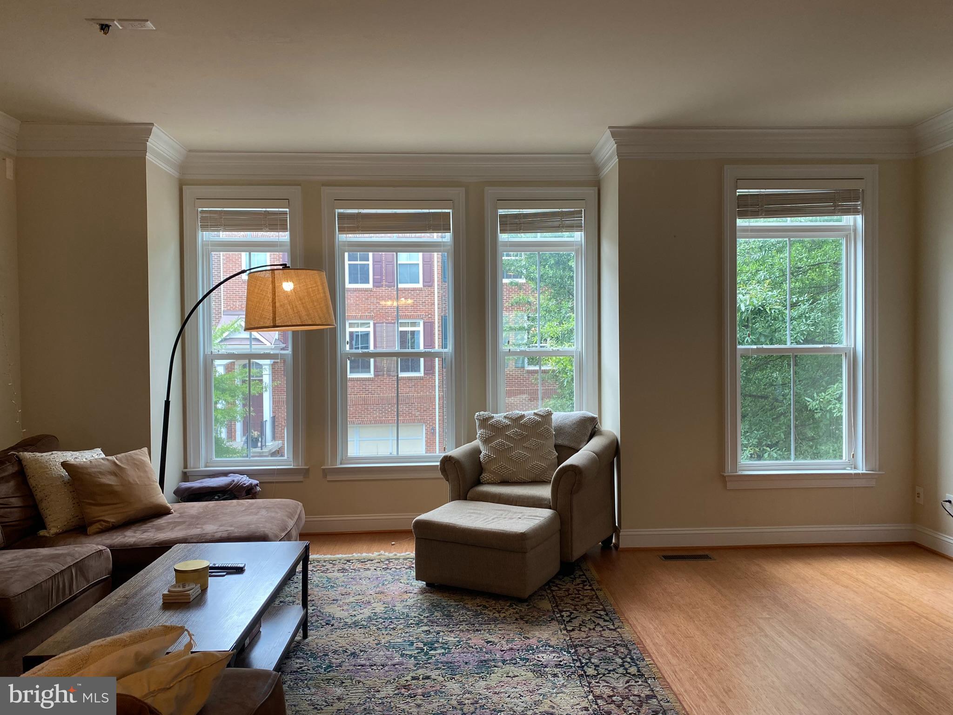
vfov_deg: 53.1
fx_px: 716
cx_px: 476
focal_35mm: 26
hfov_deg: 67.3
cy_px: 358
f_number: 1.8
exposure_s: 1/120
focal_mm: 4.25
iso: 80
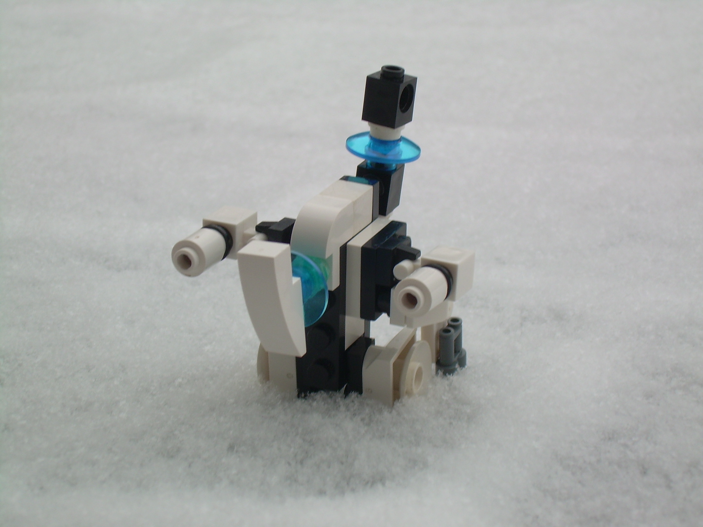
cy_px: 264
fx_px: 1909
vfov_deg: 15.7
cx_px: 352
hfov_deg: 20.9
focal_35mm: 94
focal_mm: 16
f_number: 4.4
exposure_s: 1/105
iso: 50
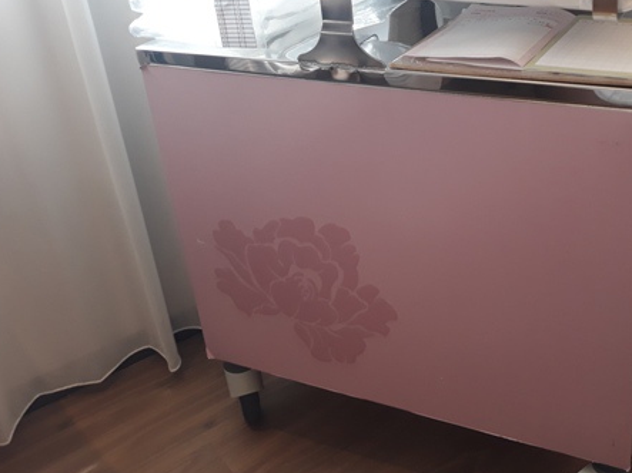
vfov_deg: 36.5
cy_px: 161
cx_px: 435
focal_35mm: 39
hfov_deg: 46.9
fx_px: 712
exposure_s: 1/40
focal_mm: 3.71
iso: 80
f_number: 1.7
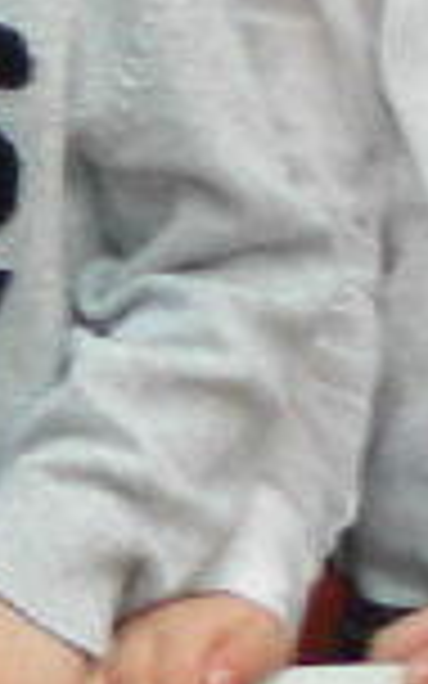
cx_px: -59
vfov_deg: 6.0
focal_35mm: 351
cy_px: 688
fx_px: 6551
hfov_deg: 3.7
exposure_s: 1/60
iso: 80
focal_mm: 6.3
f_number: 3.1
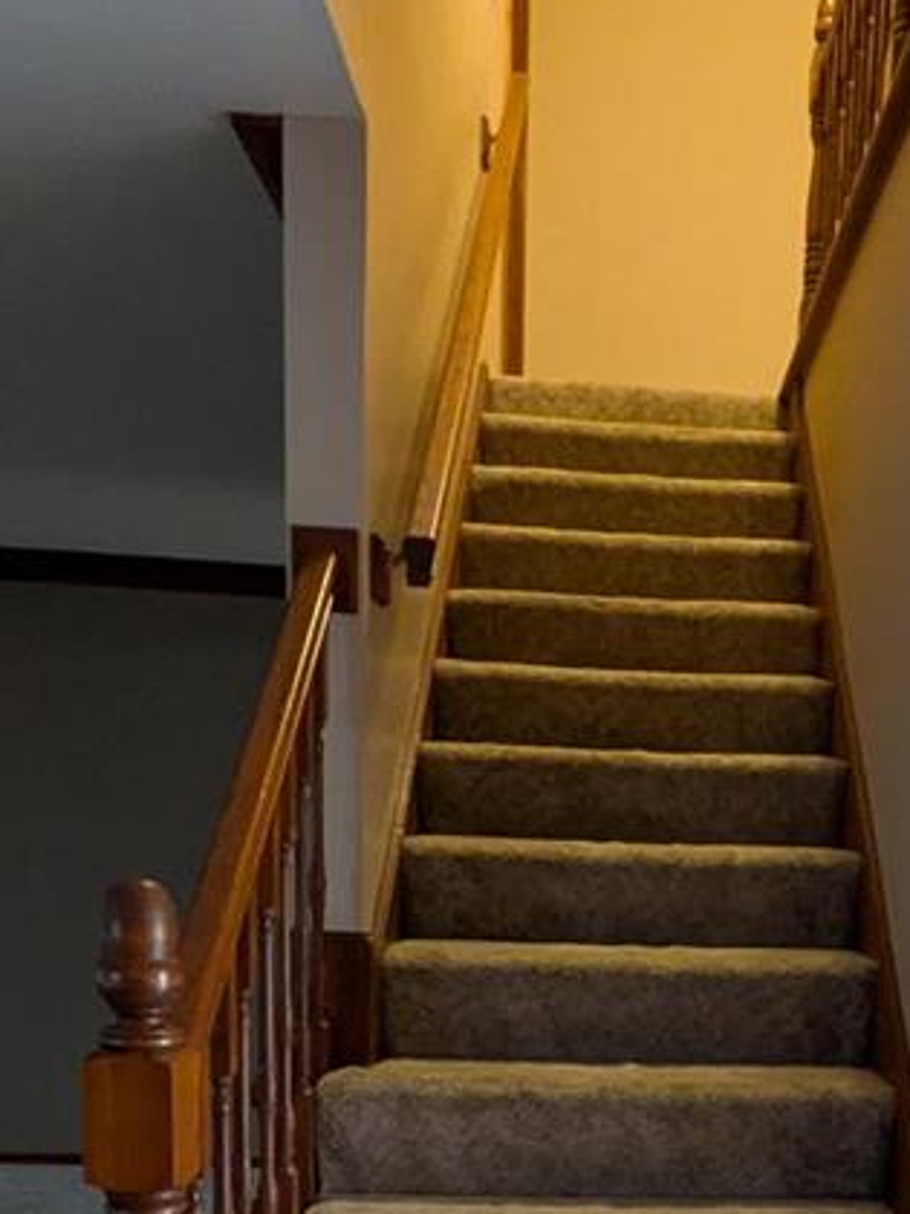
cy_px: 1075
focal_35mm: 40
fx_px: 1402
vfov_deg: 43.1
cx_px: 747
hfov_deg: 34.7
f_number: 2.2
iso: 432
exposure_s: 1/30
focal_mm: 1.83
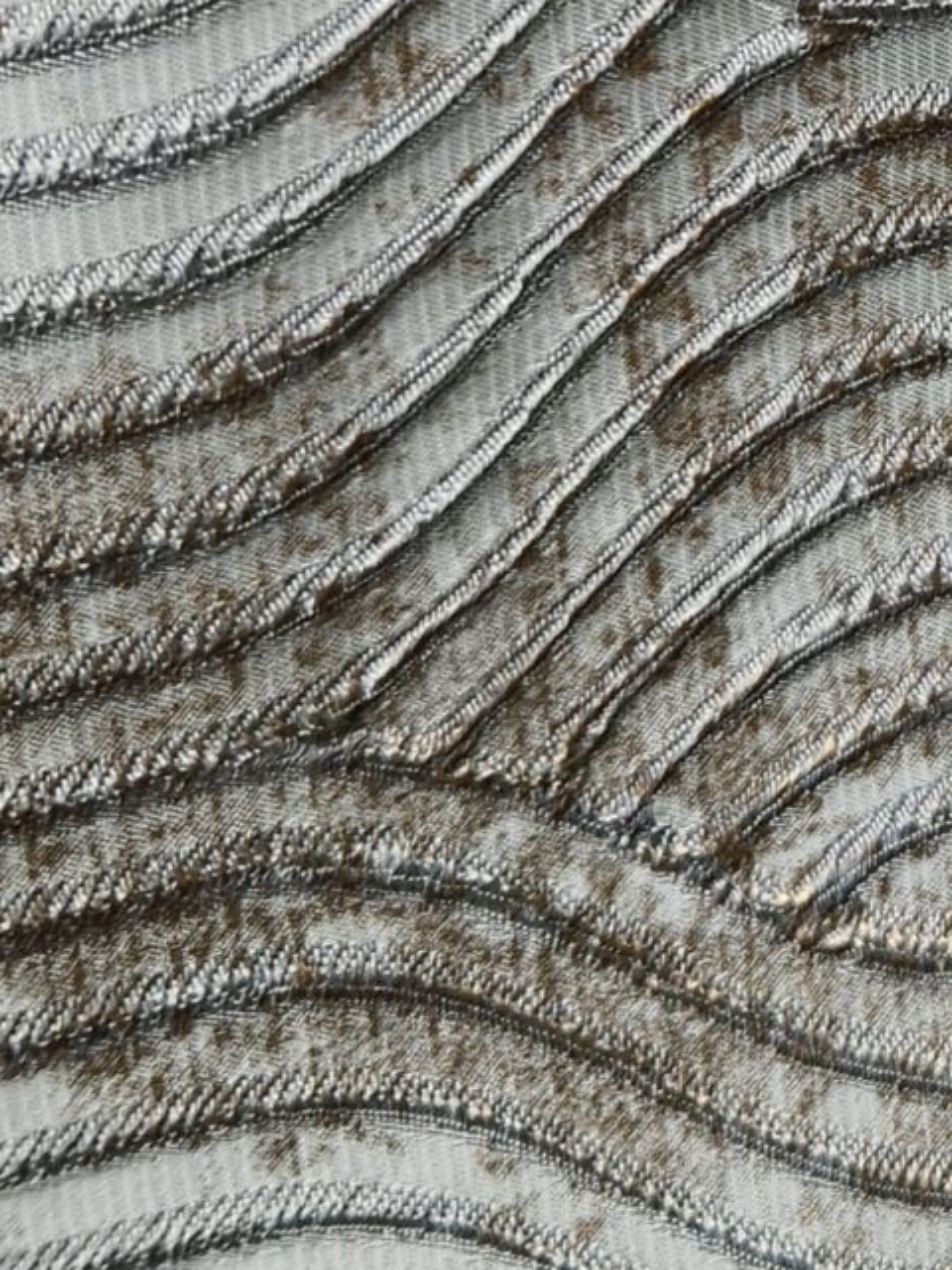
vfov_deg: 20.6
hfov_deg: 15.0
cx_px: 1386
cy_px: -6
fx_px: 3374
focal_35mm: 92
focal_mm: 5.4
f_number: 1.8
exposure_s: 1/180
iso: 50
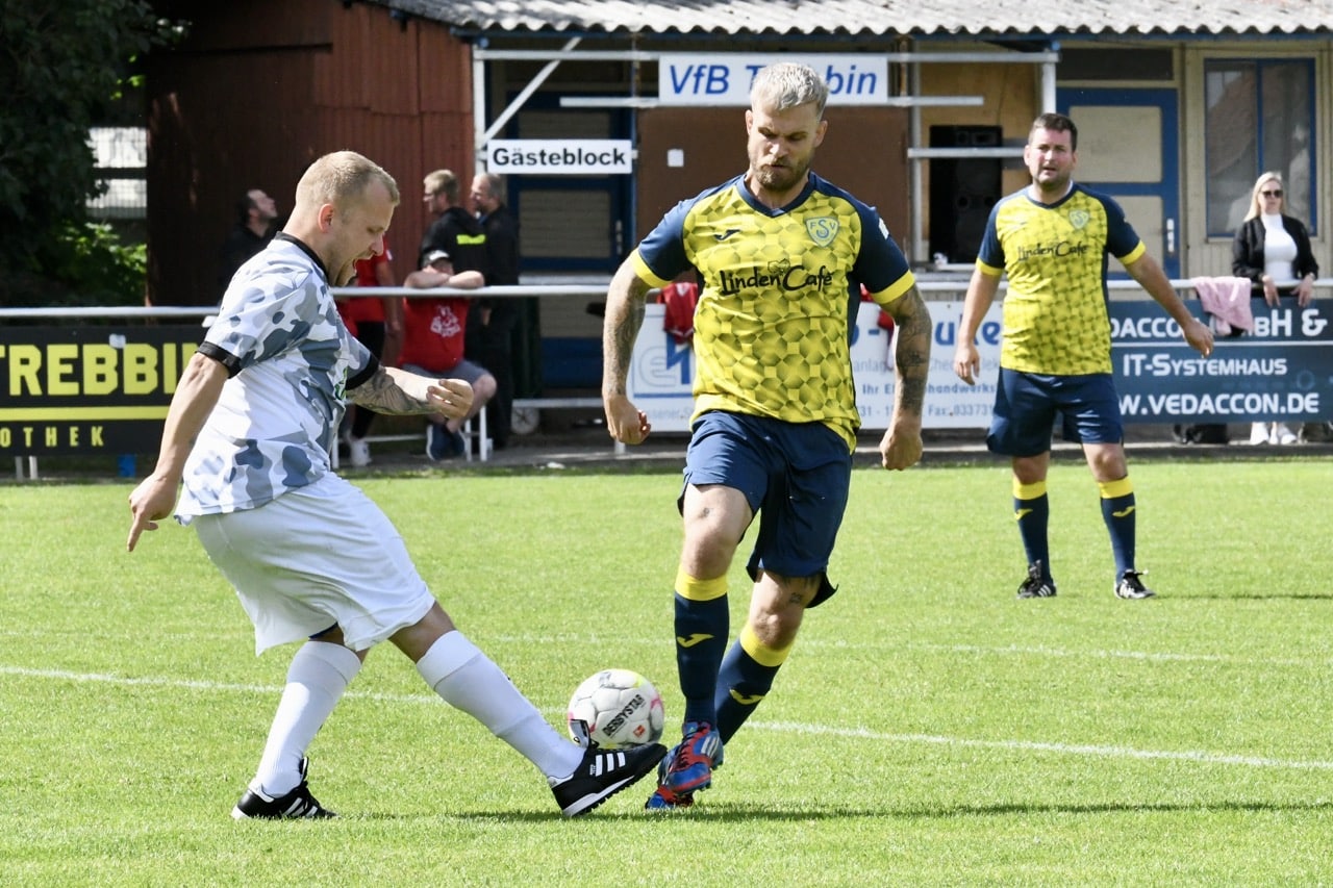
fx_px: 8885
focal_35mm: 240
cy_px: 444
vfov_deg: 5.7
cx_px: 666
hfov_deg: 8.6
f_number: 18
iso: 5000
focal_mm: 240
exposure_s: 1/1600
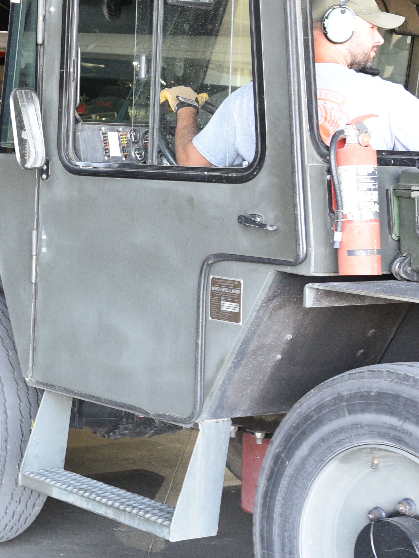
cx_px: -115
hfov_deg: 15.5
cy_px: 154
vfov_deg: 21.4
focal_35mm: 91
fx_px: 1469
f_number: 5.6
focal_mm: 35
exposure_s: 1/125
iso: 2000
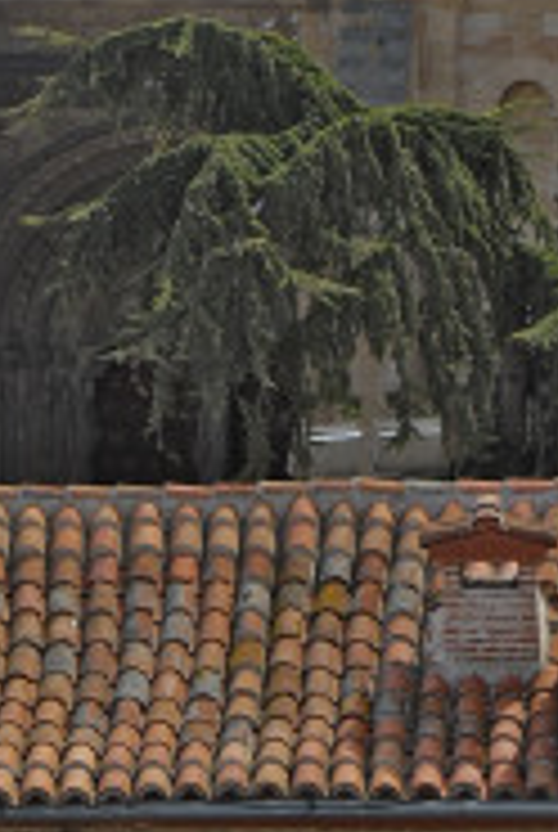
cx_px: -191
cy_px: 297
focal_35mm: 246
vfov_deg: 8.4
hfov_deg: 5.6
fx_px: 5698
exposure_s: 1/100
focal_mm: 38
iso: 100
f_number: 5
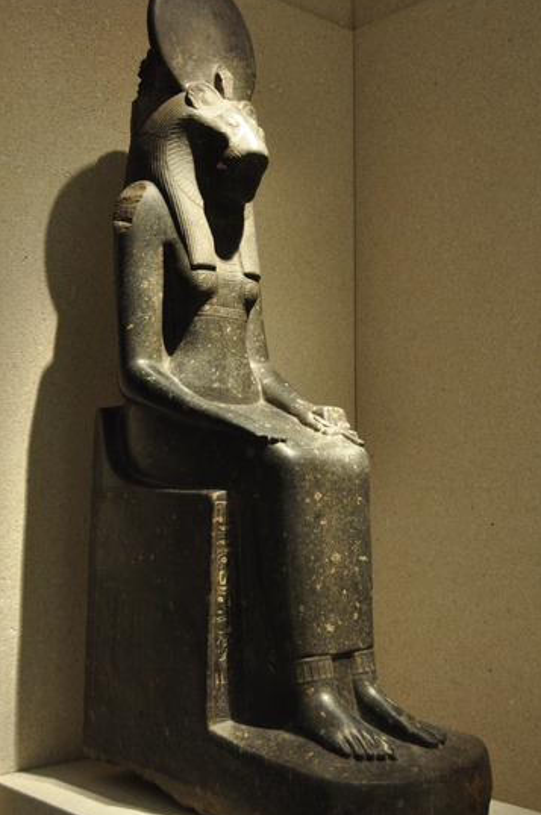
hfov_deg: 28.0
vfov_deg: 41.2
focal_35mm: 48
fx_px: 1085
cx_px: 258
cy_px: 412
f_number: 3.8
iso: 1000
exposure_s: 1/30
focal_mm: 26
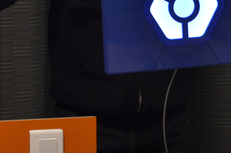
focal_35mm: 301
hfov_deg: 6.9
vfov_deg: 4.5
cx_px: 173
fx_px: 1924
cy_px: 3
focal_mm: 65
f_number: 5.3
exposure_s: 1/160
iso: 800
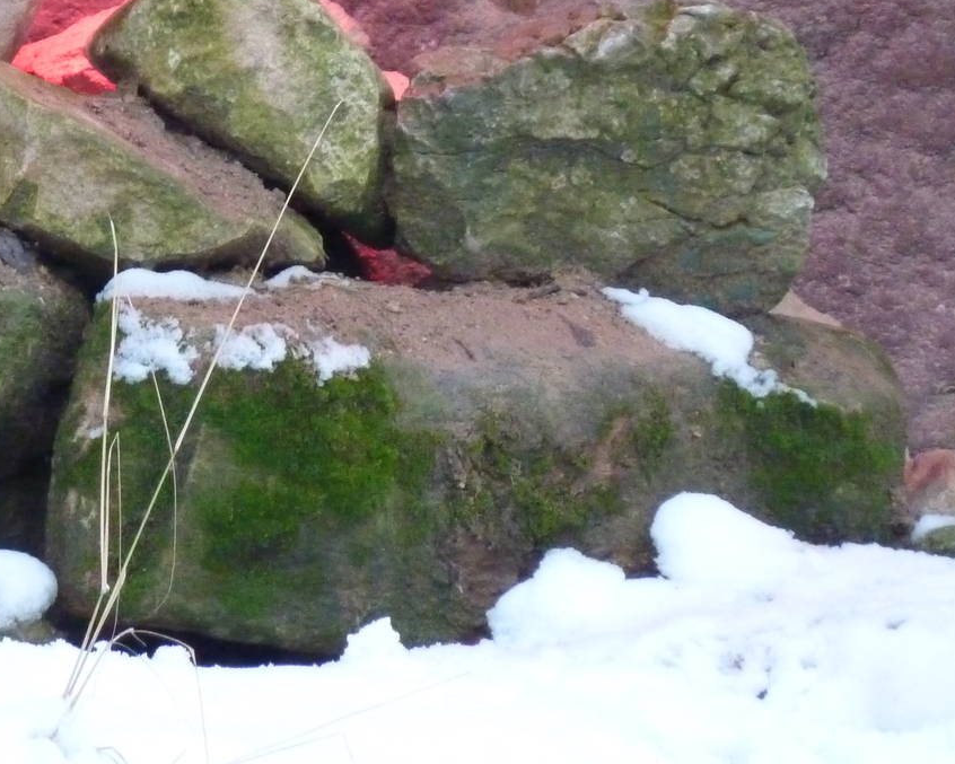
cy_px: 159
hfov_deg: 4.0
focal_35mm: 480
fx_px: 13568
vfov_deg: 3.2
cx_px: 150
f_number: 4.7
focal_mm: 42.6
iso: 800
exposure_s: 1/50
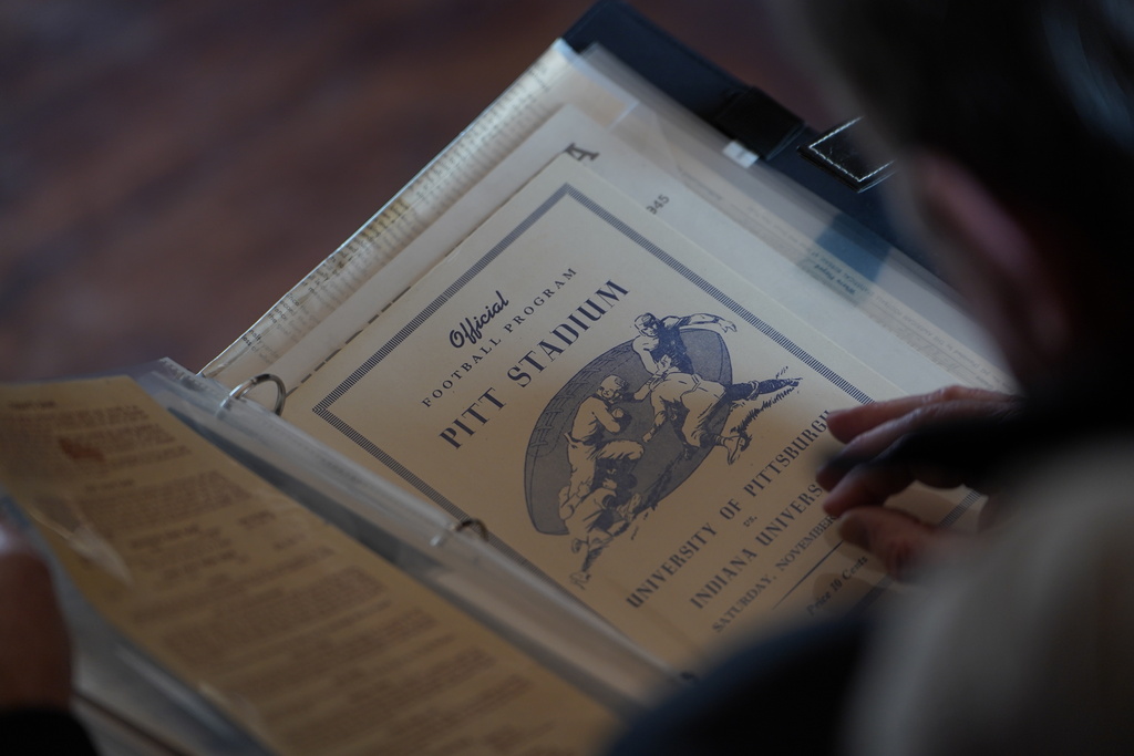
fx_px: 4725
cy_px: 378
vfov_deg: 9.2
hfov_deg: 13.7
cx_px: 567
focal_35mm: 150
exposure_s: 1/200
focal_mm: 150
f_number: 2.8
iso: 500
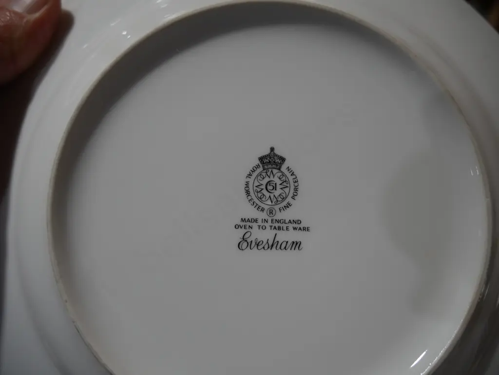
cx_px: 250
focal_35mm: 28
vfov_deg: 49.8
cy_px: 188
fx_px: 404
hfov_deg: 63.4
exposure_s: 1/100
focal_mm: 14
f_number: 3.5
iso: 200
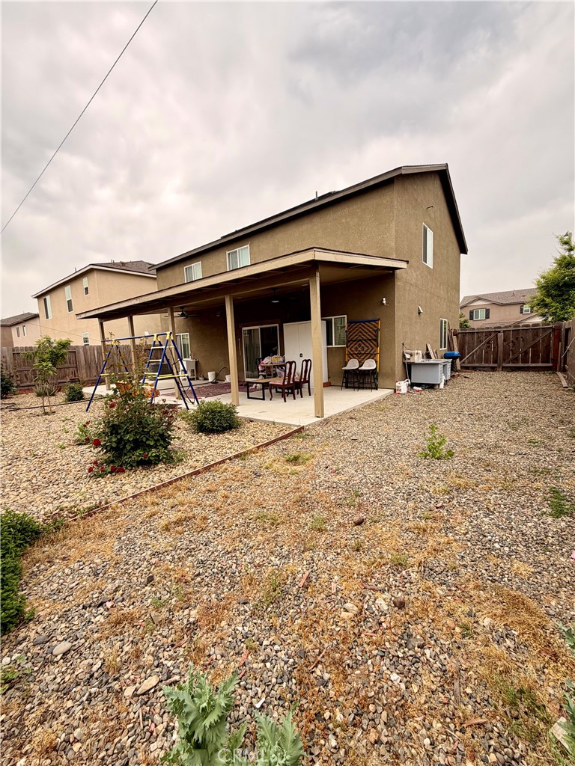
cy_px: 383
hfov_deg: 85.7
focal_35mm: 14
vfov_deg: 102.1
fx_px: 310
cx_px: 288
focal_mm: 2.22
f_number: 2.2
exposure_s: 1/169
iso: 40
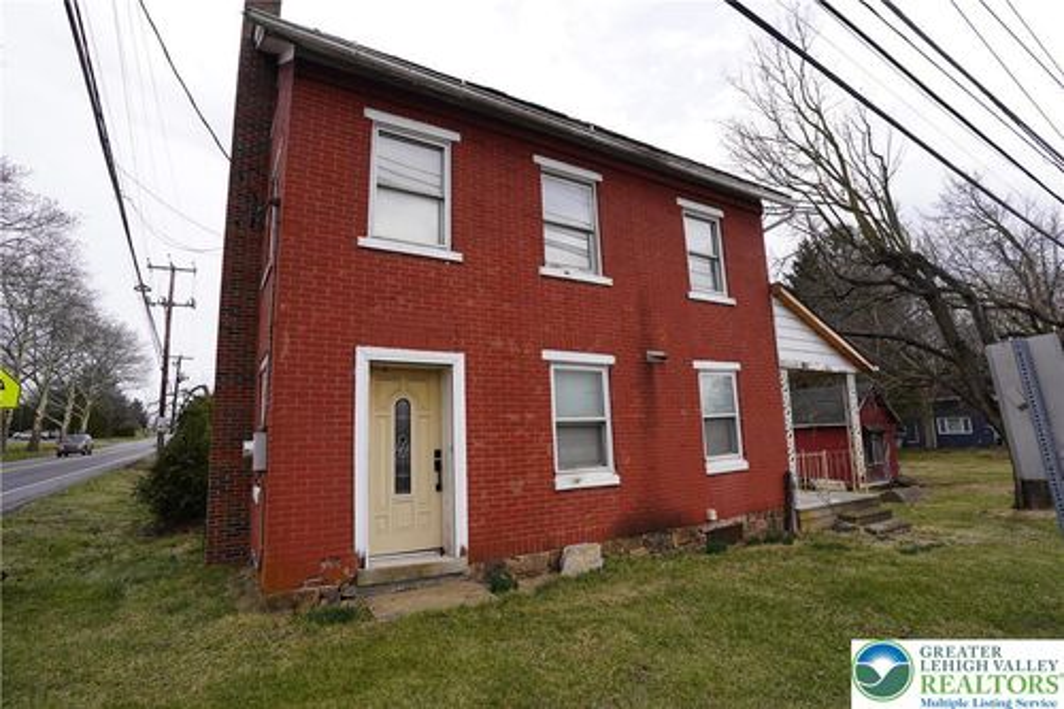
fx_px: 502
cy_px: 354
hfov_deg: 93.3
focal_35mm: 17
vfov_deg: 70.4
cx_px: 532
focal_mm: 17
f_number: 5
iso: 100
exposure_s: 1/250
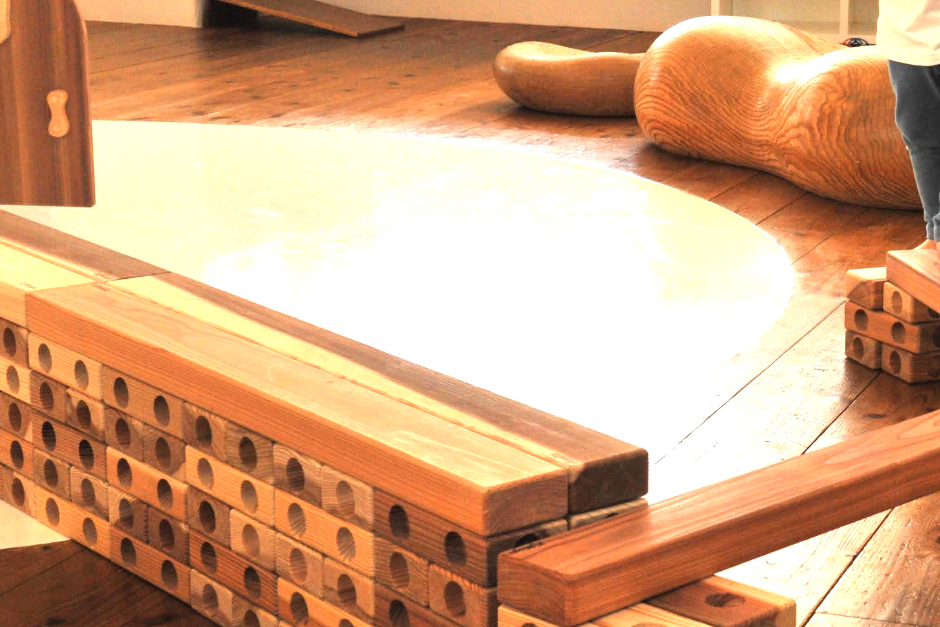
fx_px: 2272
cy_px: 238
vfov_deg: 15.7
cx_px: 796
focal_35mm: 87
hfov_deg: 22.9
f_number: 11
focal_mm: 42
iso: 1250
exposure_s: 1/80
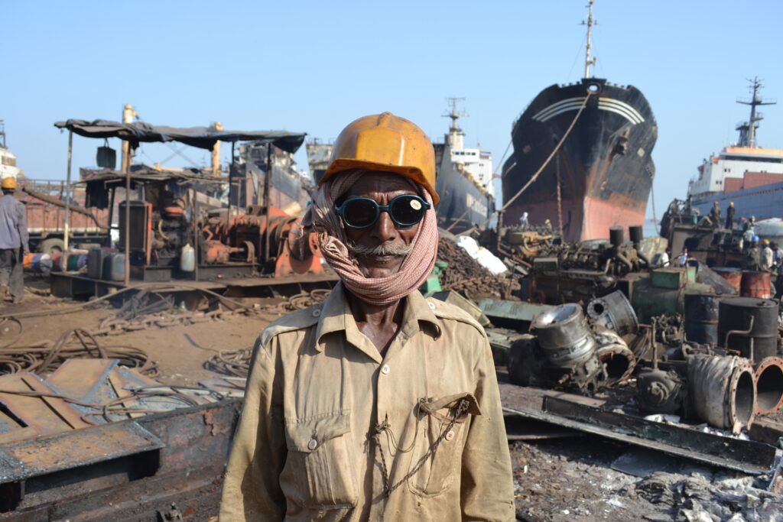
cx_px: 392
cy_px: 261
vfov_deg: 40.0
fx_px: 718
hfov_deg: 57.2
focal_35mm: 33
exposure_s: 1/250
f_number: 7.1
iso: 100
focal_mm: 22
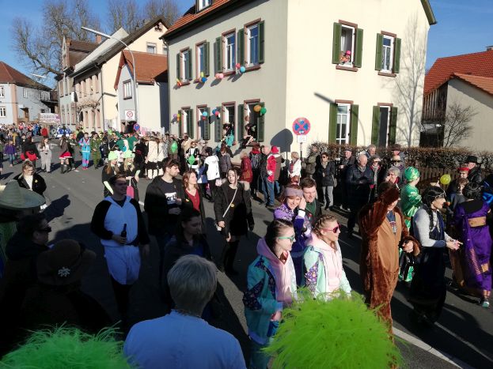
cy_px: 184
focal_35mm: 27
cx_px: 246
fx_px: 384
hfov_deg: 65.3
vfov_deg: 51.3
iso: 50
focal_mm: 3.81
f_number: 2.2
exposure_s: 1/1178
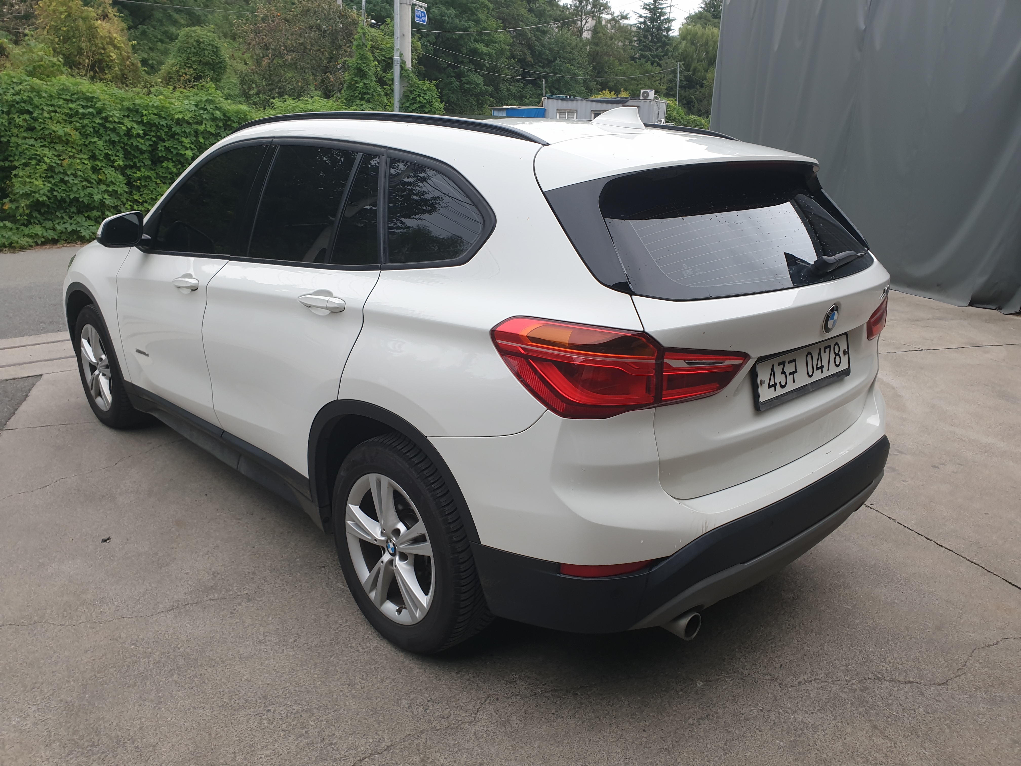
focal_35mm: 26
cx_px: 510
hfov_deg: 67.3
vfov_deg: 53.1
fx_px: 767
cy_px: 383
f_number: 2.4
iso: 64
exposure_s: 1/50
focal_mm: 4.3
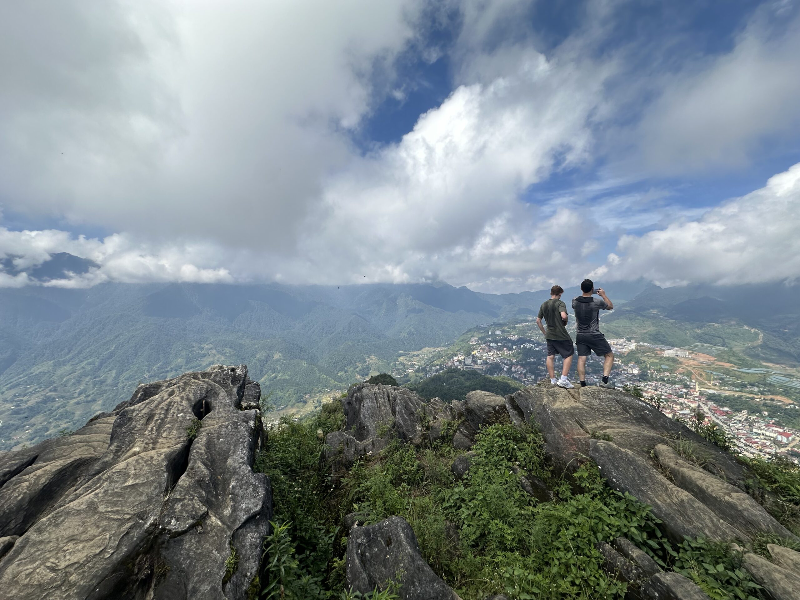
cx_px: 400
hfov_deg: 102.1
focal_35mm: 14
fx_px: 324
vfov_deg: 85.7
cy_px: 300
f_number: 2.2
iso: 50
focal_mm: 2.22
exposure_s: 1/2506
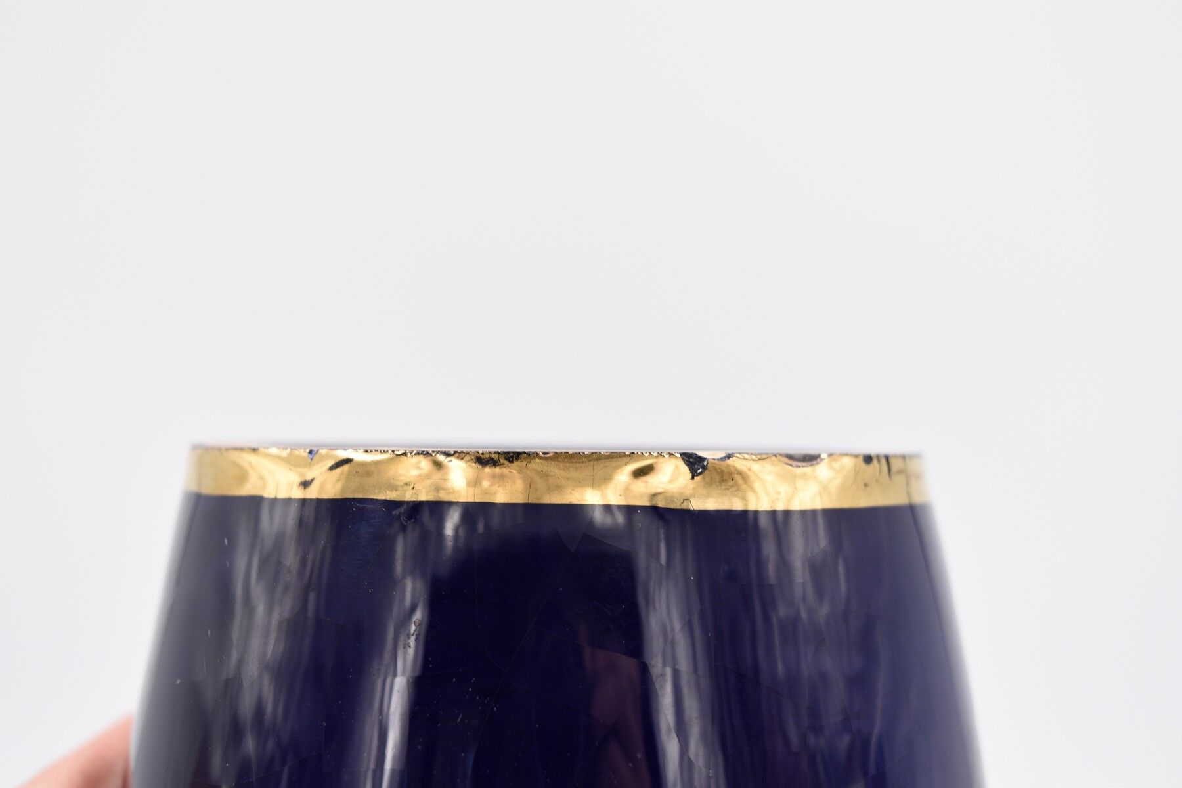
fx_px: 1724
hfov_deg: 37.9
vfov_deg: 25.8
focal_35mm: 52
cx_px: 591
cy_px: 394
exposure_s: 1/160
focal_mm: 35
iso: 320
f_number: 5.6
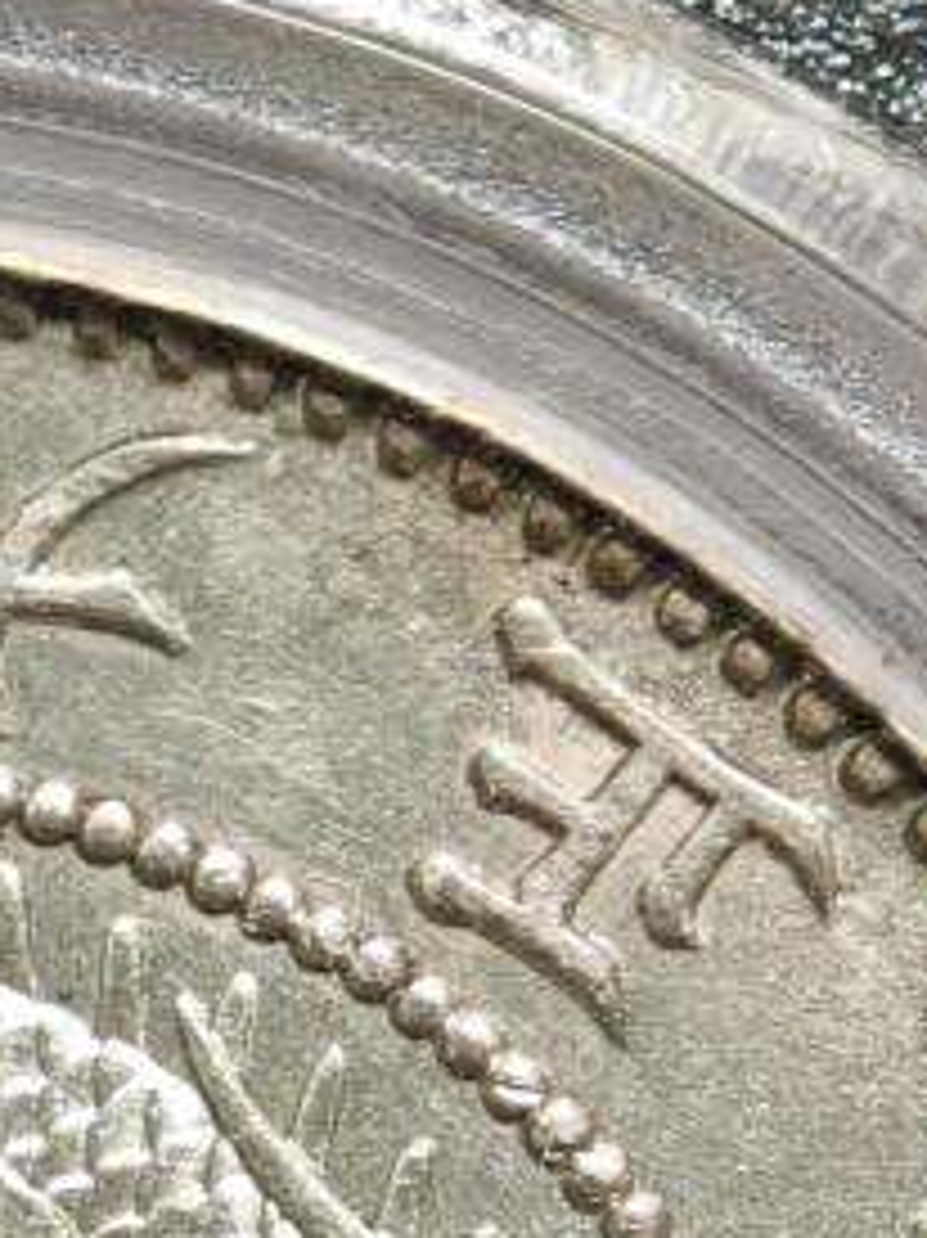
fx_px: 14043
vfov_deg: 5.0
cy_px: 1125
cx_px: -292
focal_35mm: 393
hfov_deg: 3.8
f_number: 2
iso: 400
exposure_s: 1/115
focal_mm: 9
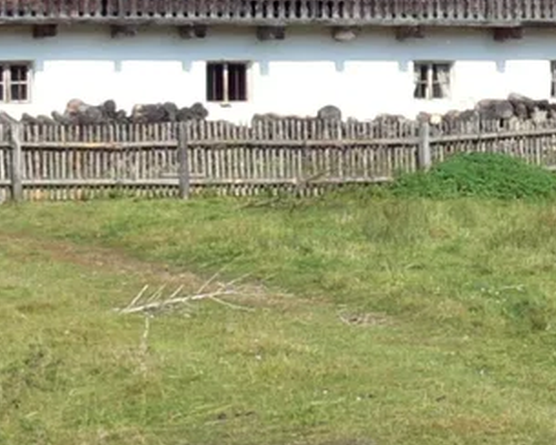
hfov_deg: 10.4
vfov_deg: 8.6
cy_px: 191
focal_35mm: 179
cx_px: 853
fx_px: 2946
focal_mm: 7.4
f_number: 5.6
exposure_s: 1/250
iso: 80
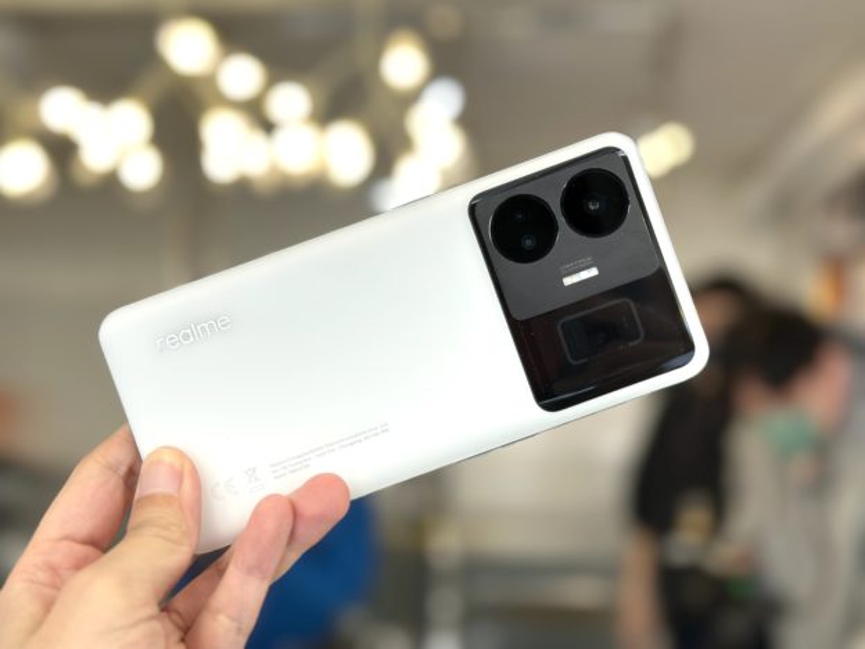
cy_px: 324
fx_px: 1199
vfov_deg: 30.3
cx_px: 432
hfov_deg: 39.7
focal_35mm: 48
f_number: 1.78
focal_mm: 6.86
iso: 64
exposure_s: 1/151
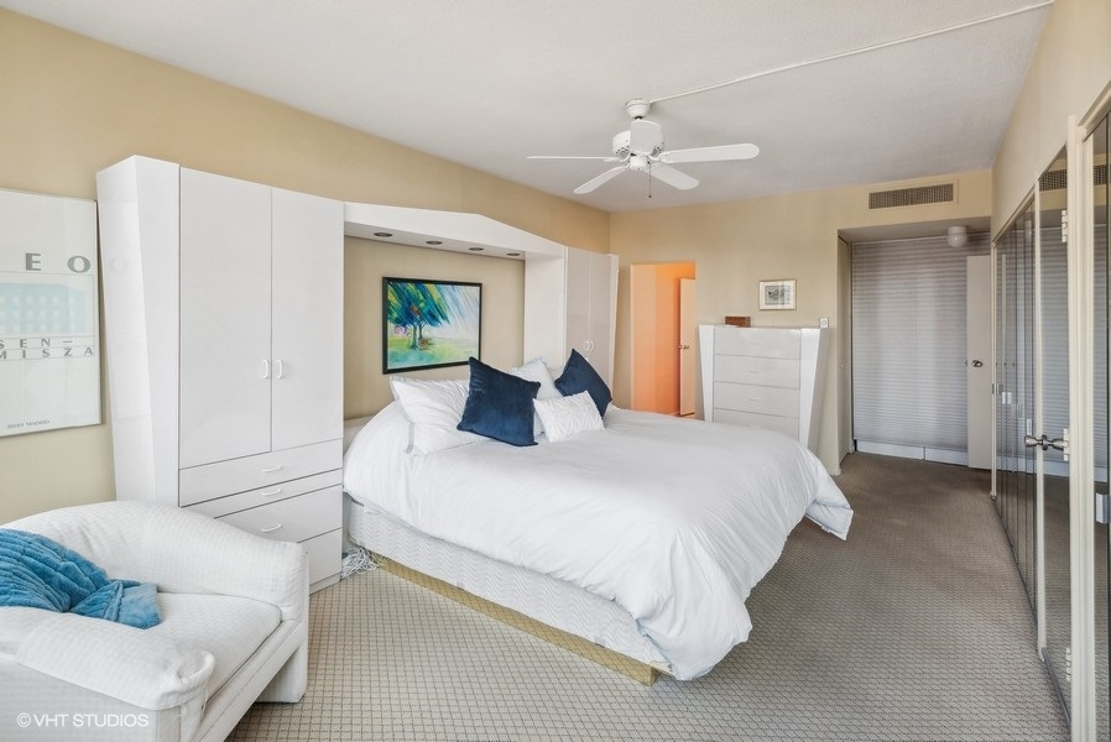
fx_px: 525
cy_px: 371
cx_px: 556
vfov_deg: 70.5
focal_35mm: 17
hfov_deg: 93.2
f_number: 8
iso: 2000
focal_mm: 17
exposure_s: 1/160
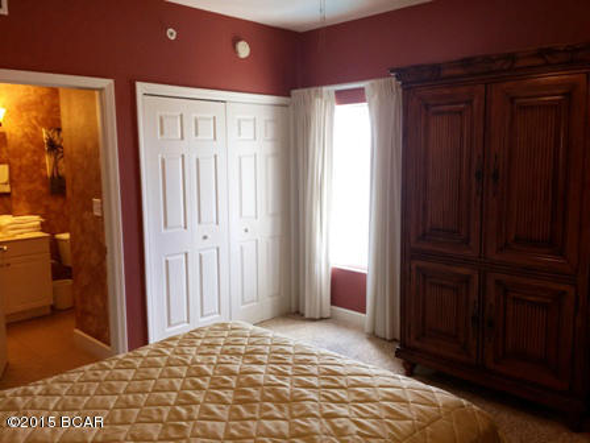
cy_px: 222
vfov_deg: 48.2
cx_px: 295
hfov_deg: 61.7
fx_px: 494
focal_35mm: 29
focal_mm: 4.15
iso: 32
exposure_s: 1/31
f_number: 2.2
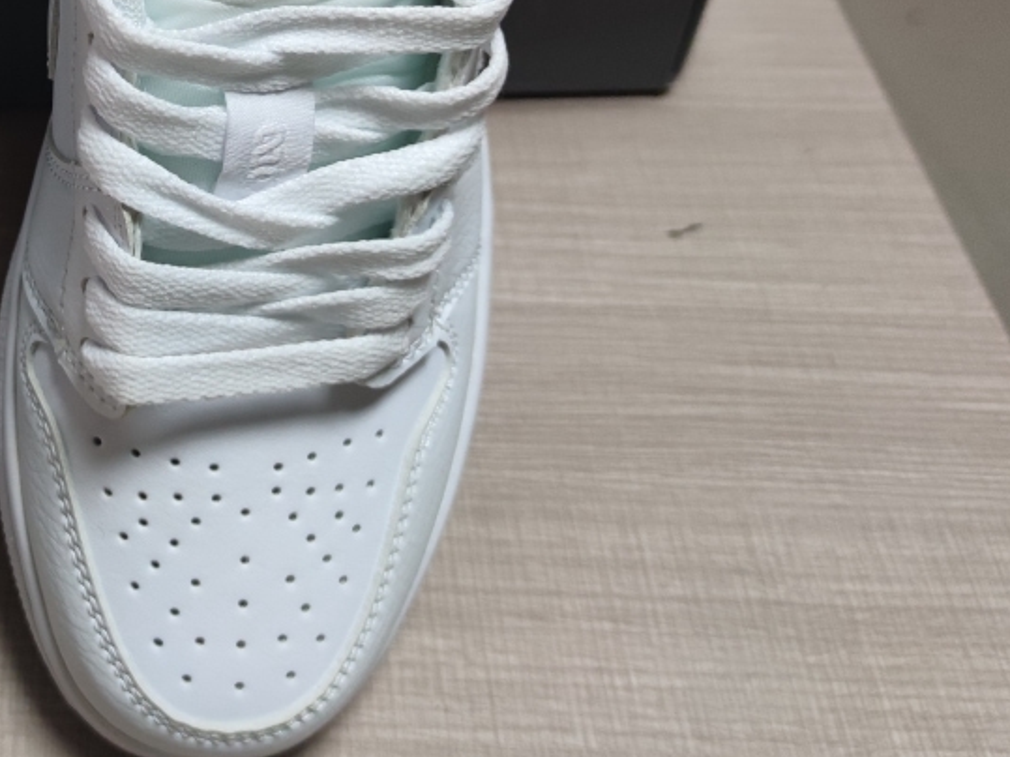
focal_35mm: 57
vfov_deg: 24.8
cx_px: -13
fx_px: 1663
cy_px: 51
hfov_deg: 31.2
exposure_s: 1/120
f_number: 1.69
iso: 387
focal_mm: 6.72
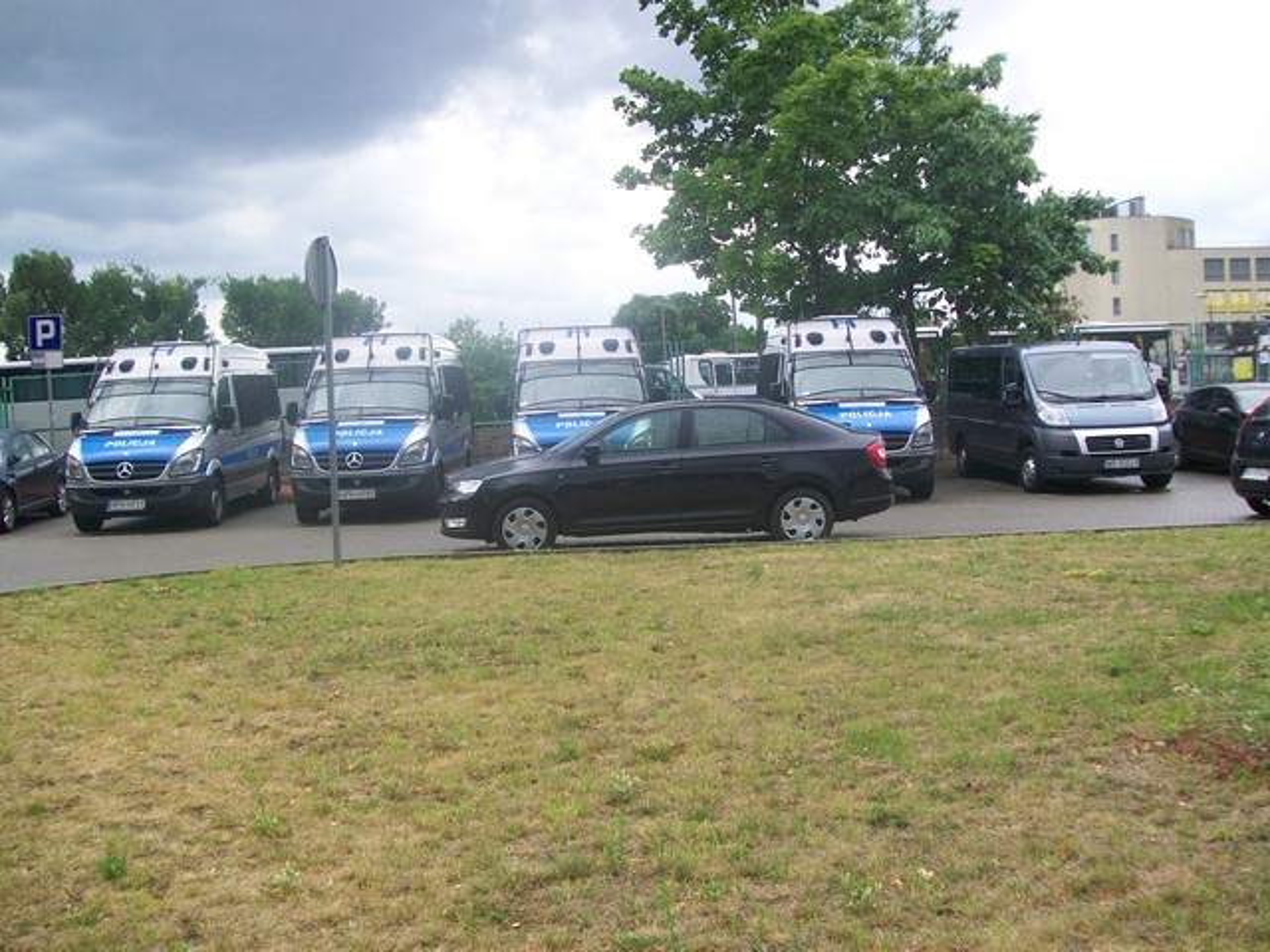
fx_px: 1321
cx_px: 635
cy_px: 476
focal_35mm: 36
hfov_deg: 51.4
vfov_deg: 39.7
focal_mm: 6
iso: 64
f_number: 2.7
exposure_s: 1/400
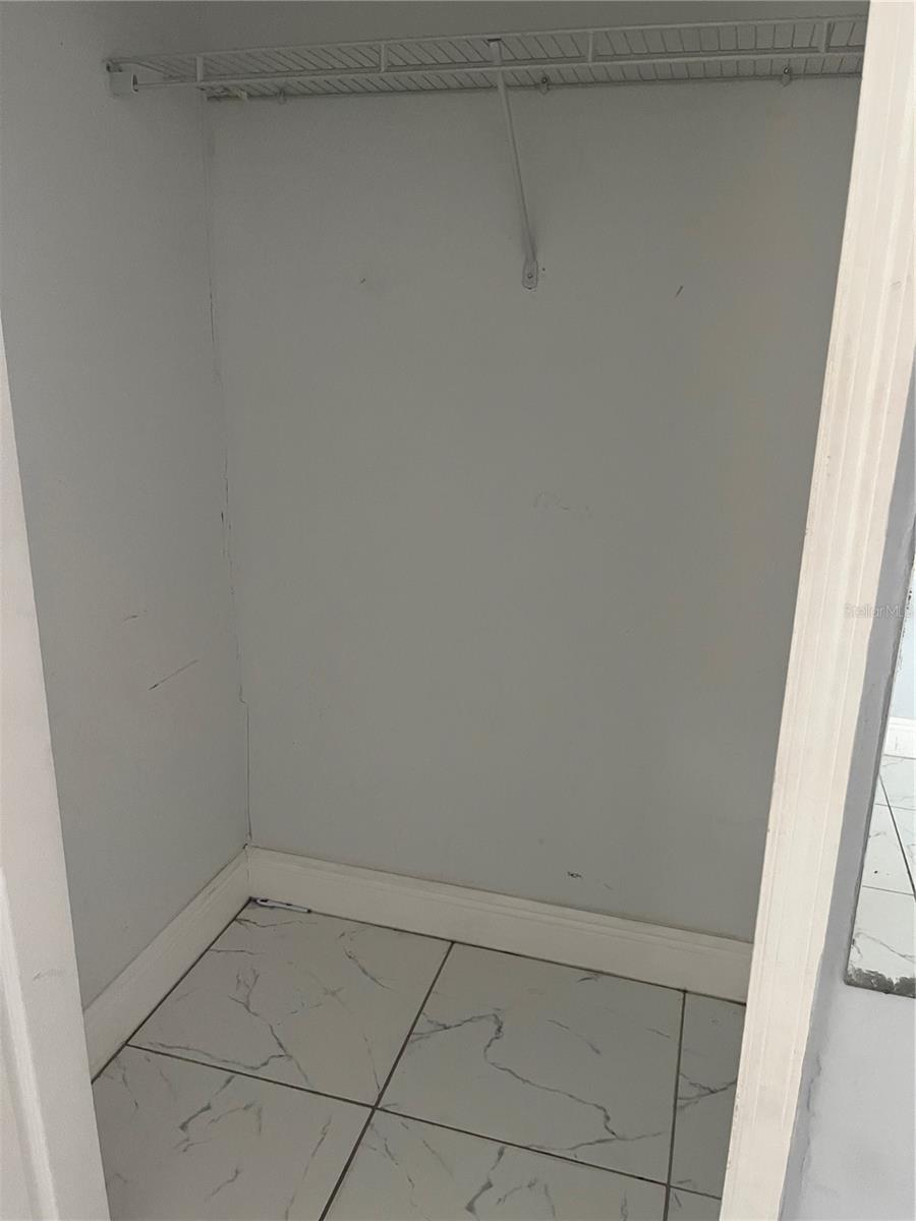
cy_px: 610
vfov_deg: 67.3
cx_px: 458
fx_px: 917
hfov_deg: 53.1
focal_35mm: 26
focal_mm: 5.1
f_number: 1.6
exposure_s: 1/52
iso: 500
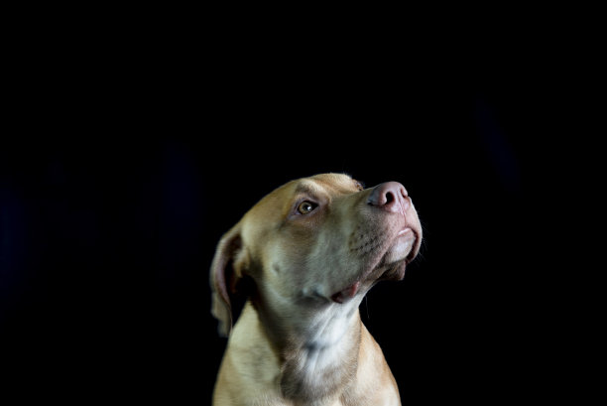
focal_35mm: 48
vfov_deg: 28.1
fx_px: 810
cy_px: 203
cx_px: 304
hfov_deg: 41.1
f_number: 8
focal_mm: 48
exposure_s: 1/50
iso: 100
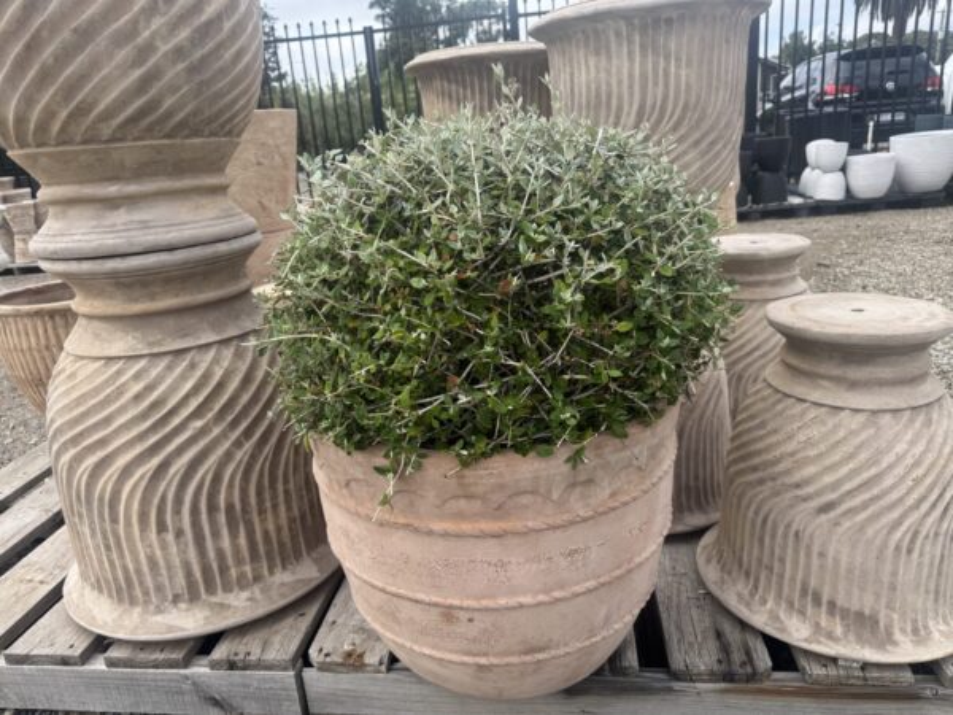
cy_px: 358
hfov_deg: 71.6
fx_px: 661
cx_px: 476
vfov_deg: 56.8
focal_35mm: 24
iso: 80
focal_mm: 6.76
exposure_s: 1/1678
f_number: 1.78
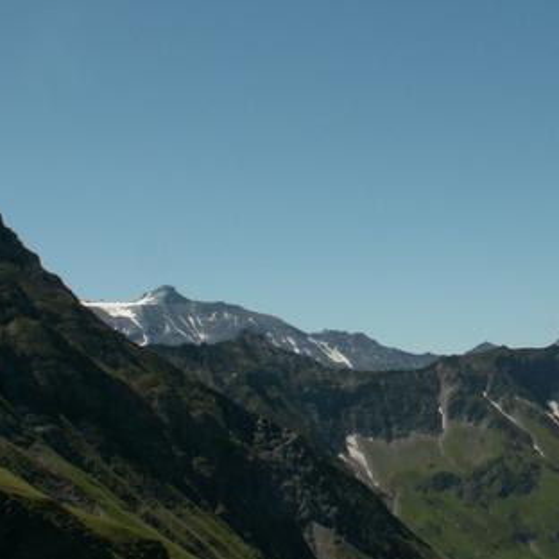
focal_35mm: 78
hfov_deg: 21.6
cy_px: 285
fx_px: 1425
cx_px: 530
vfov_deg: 22.2
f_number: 8
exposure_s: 1/200
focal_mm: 7.22
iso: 50
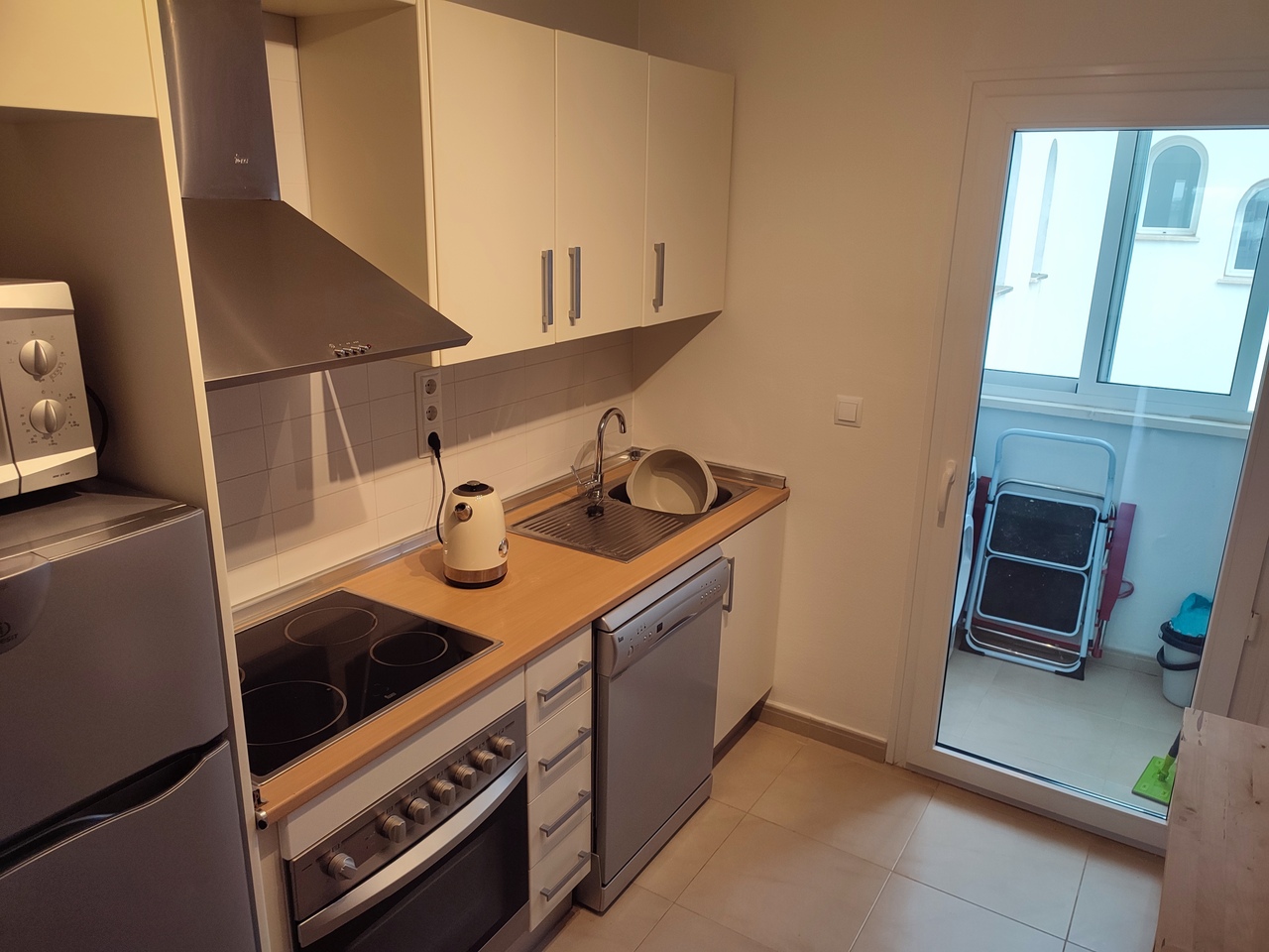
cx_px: 634
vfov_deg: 54.9
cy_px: 476
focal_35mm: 25
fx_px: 916
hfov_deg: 69.4
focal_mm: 6.04
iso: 74
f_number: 1.9
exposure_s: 1/50
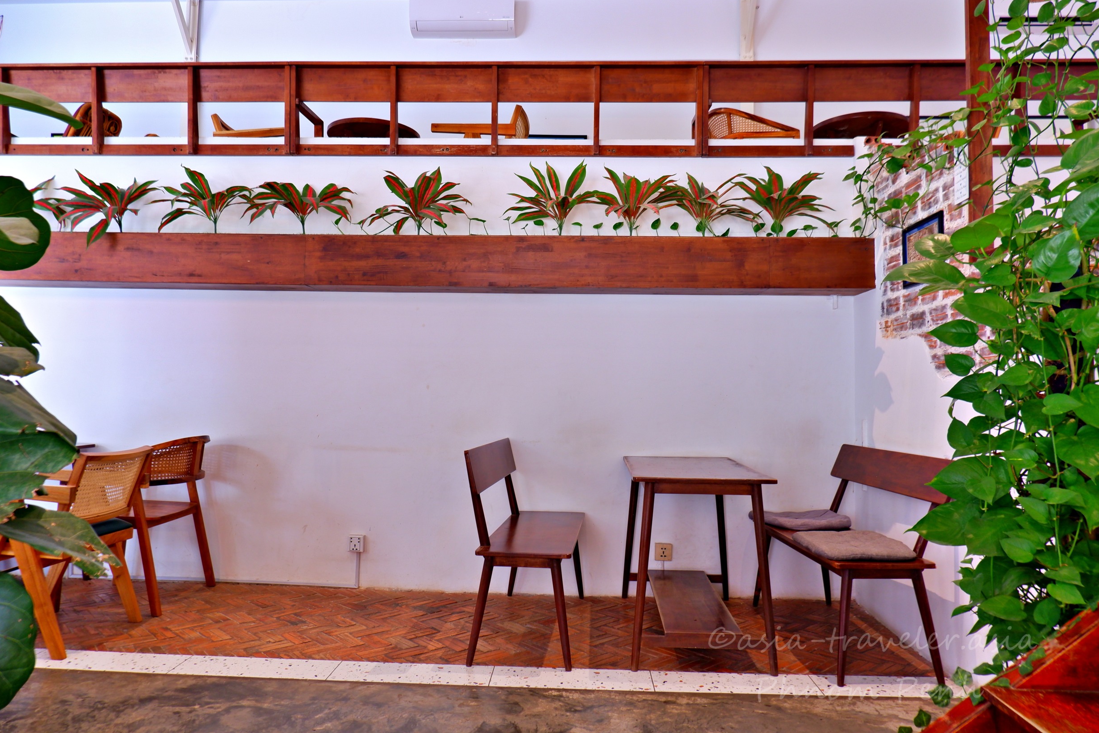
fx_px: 733
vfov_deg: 53.1
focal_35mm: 24
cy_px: 359
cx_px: 547
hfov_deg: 73.7
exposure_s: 1/34
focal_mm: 15
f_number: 3.5
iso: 200
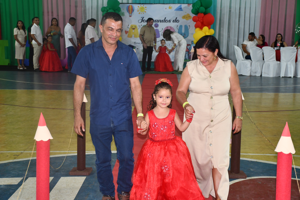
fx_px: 525
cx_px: 150
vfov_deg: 21.6
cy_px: 100
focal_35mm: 63
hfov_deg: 31.9
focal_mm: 42
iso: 1400
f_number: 4.5
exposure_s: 1/60
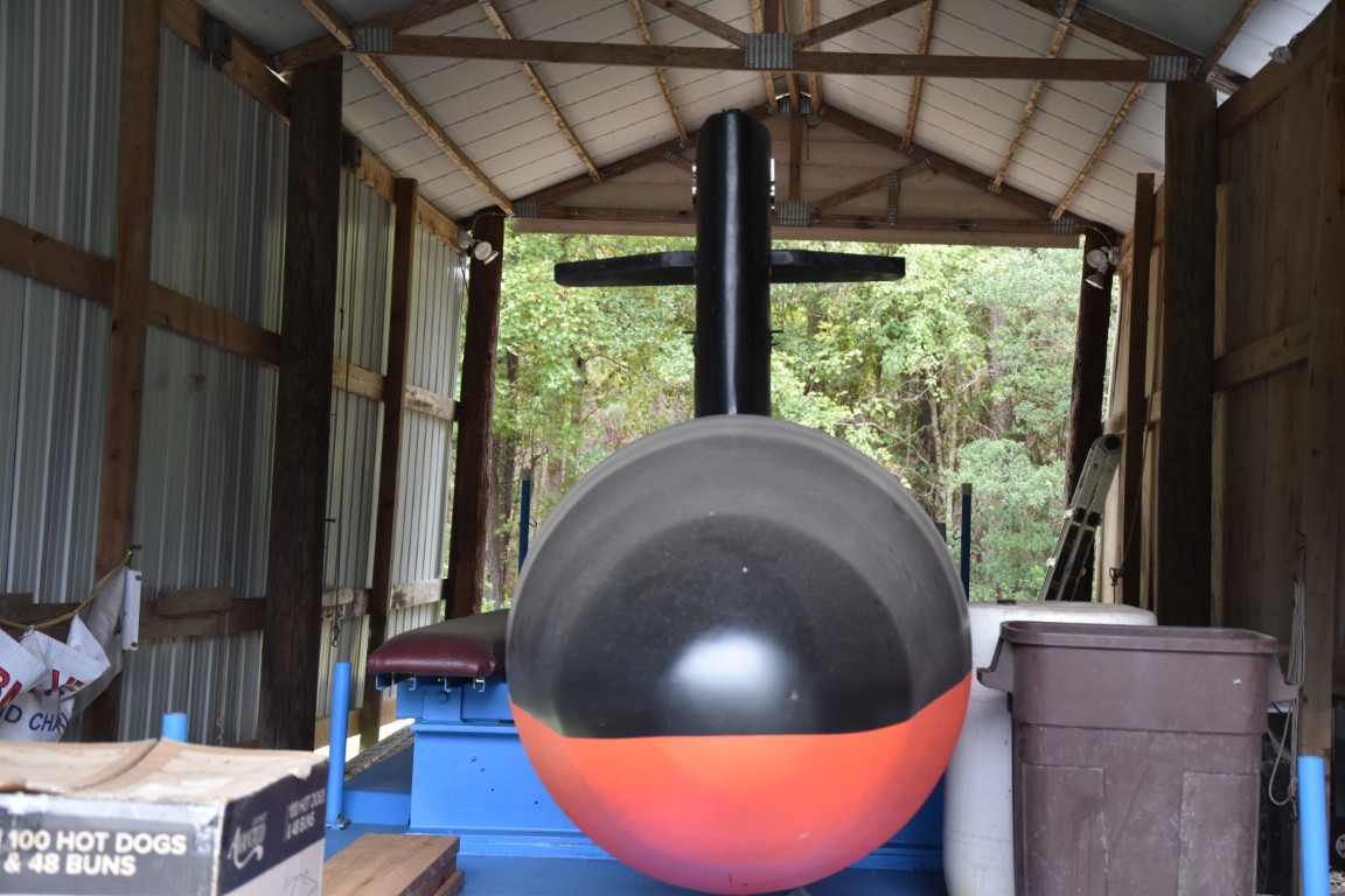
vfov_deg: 23.8
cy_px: 448
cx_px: 672
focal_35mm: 57
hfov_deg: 35.1
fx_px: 2129
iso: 400
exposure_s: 1/80
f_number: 4.5
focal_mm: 38
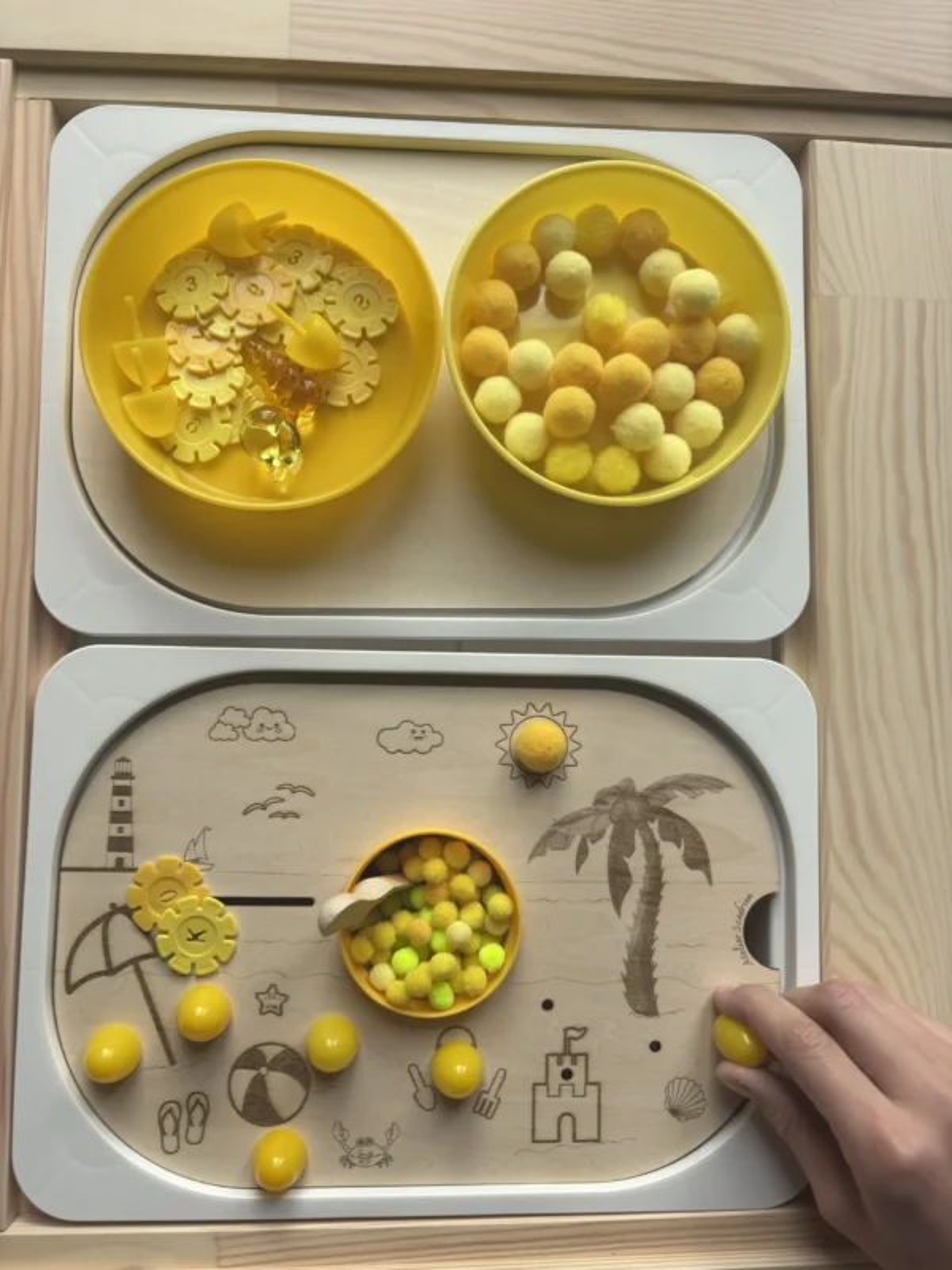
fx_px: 953
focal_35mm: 26
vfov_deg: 67.3
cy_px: 635
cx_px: 476
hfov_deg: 53.1
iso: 50
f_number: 1.6
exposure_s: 1/121
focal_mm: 5.96
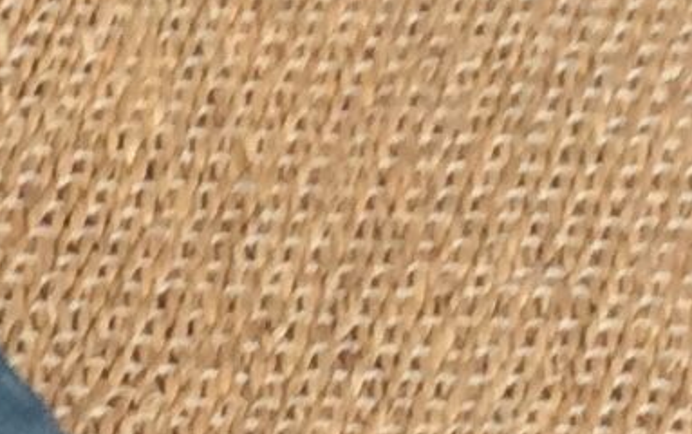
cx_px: -1388
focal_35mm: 229
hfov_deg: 7.9
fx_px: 4322
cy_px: 1383
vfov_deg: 5.4
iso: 40
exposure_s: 1/25
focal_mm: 3.3
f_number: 2.4
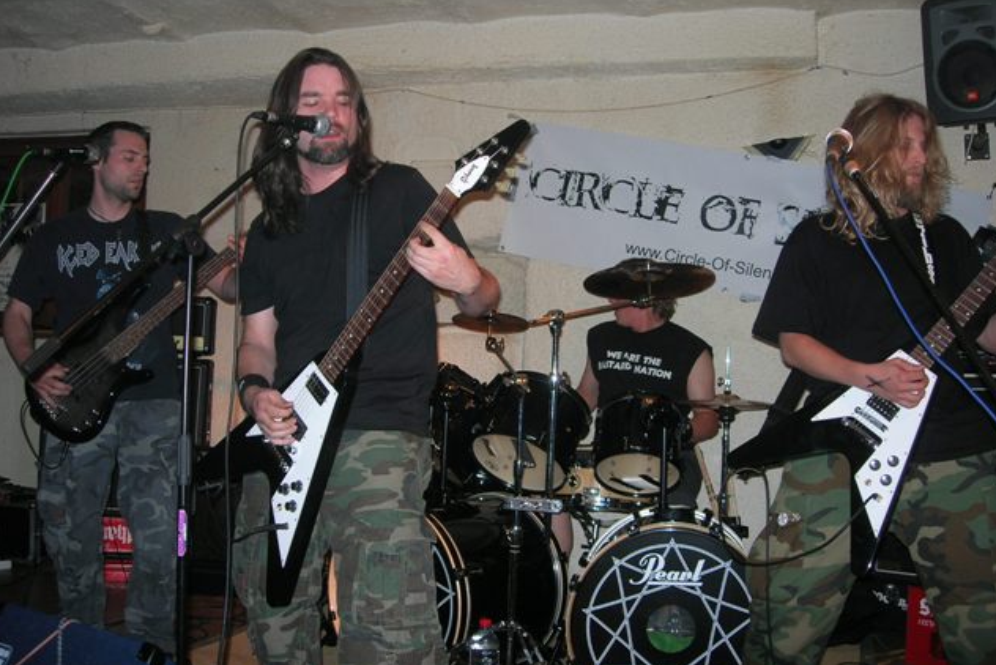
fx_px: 1107
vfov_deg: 33.4
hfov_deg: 48.4
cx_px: 500
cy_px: 309
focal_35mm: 40
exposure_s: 1/60.1
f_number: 2.8
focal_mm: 7.8
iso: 64
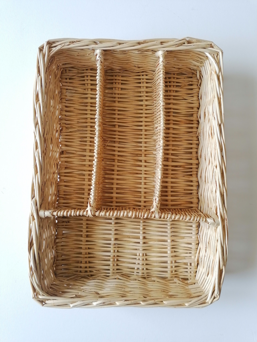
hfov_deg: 51.4
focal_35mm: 27
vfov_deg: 65.3
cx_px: 128
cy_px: 171
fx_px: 267
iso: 80
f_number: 1.8
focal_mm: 4.75
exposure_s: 1/60
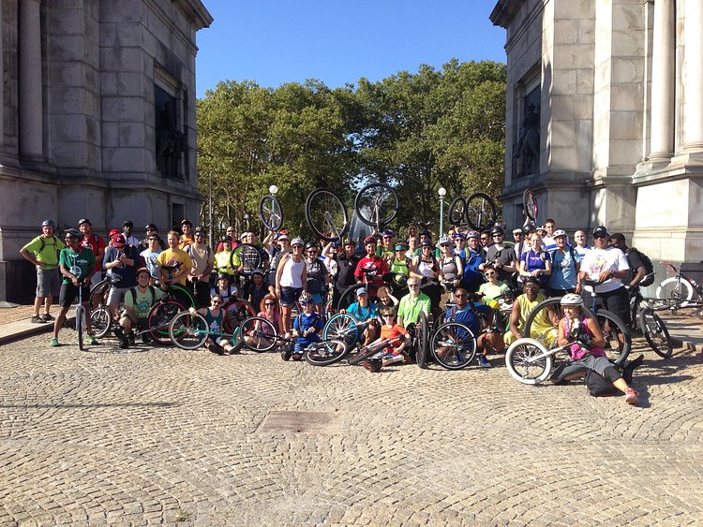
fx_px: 670
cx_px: 352
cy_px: 264
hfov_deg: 55.3
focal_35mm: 33
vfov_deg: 43.0
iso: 50
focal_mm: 4.12
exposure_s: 1/874
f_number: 2.4
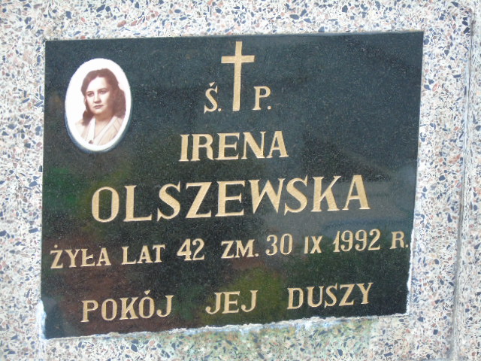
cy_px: 180
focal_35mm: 162
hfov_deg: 12.2
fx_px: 2251
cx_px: 240
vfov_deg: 9.2
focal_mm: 29
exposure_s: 1/125
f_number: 4.9
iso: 320
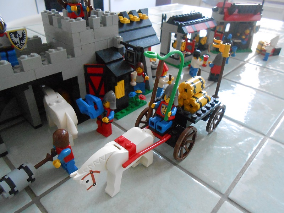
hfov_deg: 67.3
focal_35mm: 26
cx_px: 142
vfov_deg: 53.1
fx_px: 213
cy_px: 106
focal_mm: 4.6
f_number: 3.5
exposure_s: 1/25
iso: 800
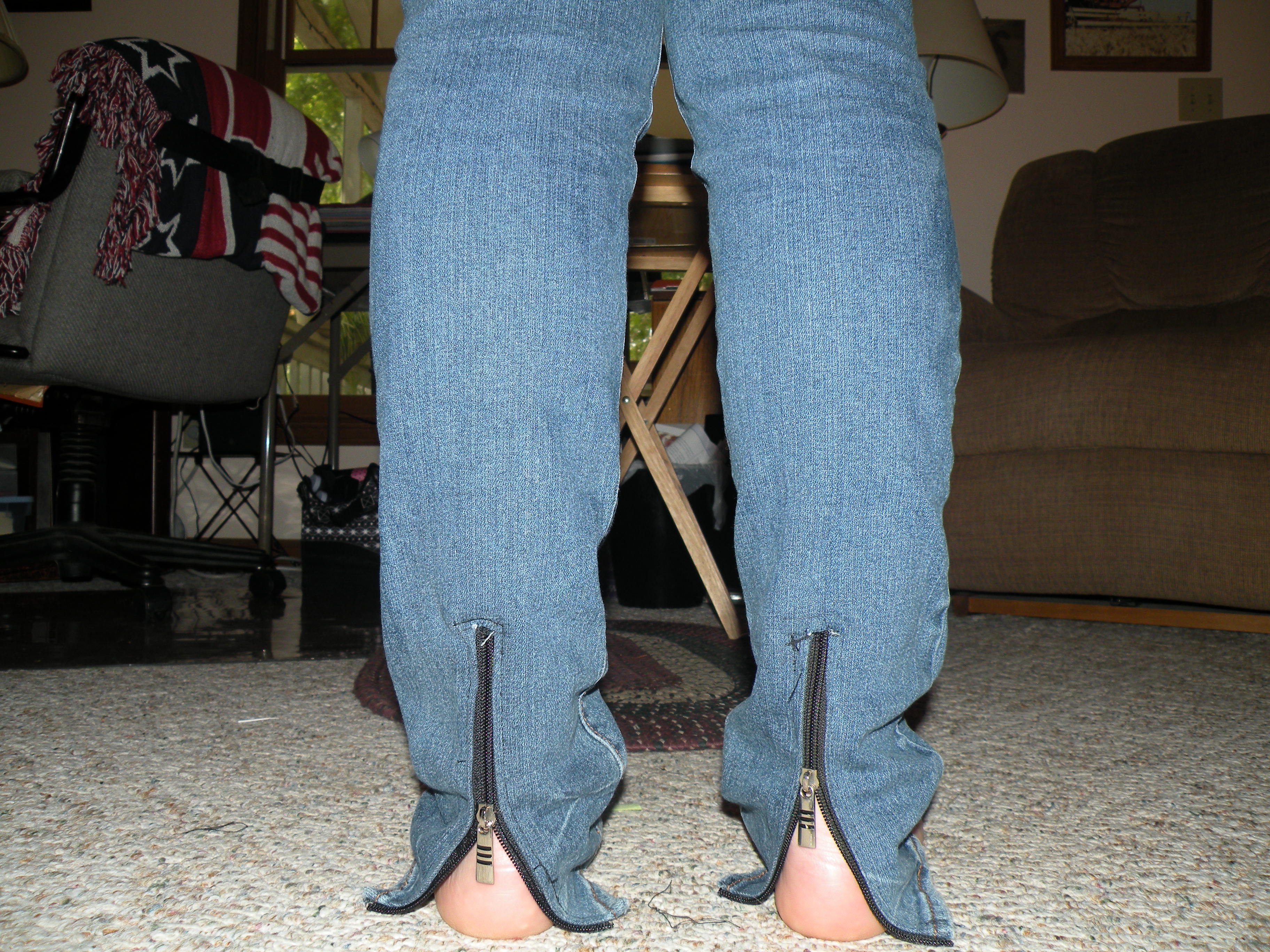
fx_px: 991
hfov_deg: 65.3
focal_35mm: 27
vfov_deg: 51.4
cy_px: 476
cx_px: 635
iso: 64
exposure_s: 1/60
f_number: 2.8
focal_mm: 4.7
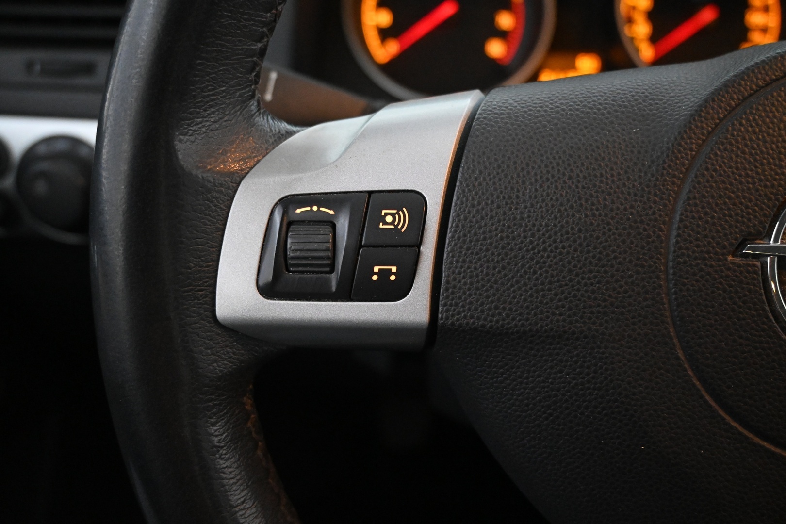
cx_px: 393
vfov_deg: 39.1
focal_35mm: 34
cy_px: 262
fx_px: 737
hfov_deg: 56.1
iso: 6400
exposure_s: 1/40
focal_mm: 22.5
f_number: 4
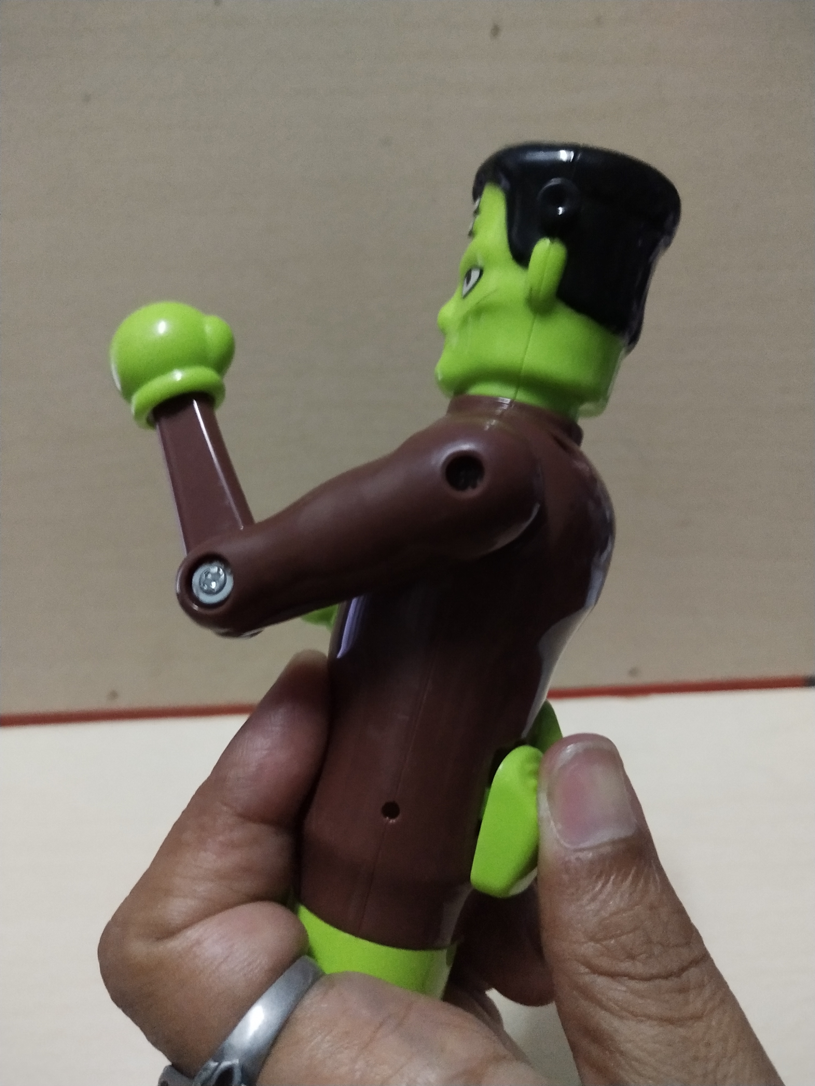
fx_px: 942
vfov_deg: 60.0
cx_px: 408
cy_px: 543
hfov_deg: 46.8
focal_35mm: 30
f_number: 1.8
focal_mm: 3.95
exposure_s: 1/33.3
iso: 760
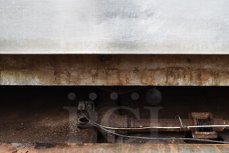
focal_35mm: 49
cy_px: 124
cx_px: 114
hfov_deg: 40.3
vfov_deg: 27.0
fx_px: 312
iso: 100
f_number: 4.5
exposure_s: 1/80
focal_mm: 18
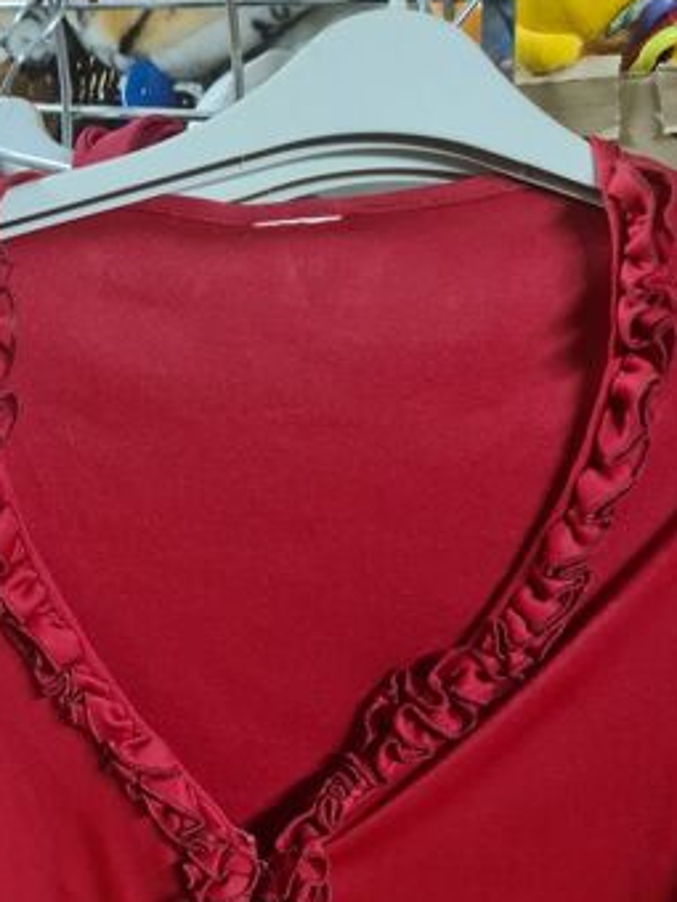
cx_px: 311
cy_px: 764
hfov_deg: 29.7
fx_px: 1278
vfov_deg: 37.1
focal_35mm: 49
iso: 640
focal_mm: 5.4
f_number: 1.8
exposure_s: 1/25
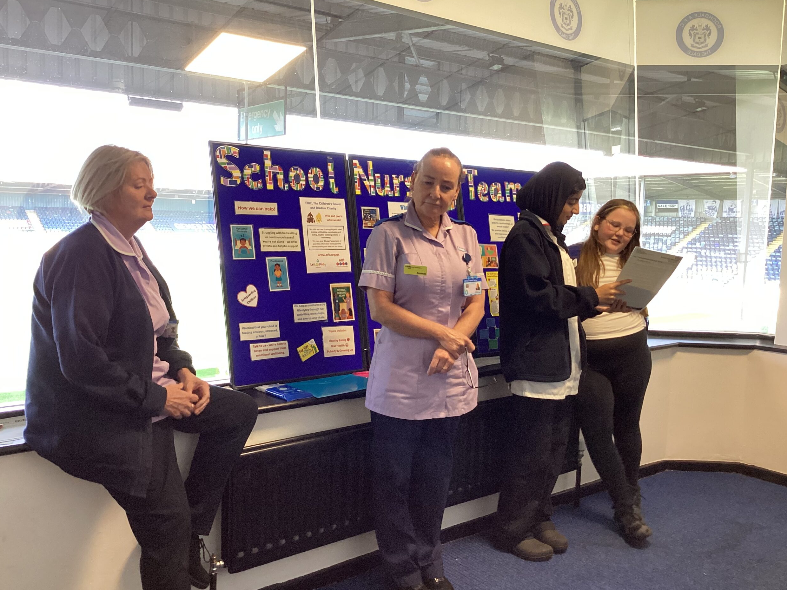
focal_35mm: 32
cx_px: 389
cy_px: 300
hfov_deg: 56.8
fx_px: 728
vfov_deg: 44.2
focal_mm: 3.3
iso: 125
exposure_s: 1/50
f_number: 2.4
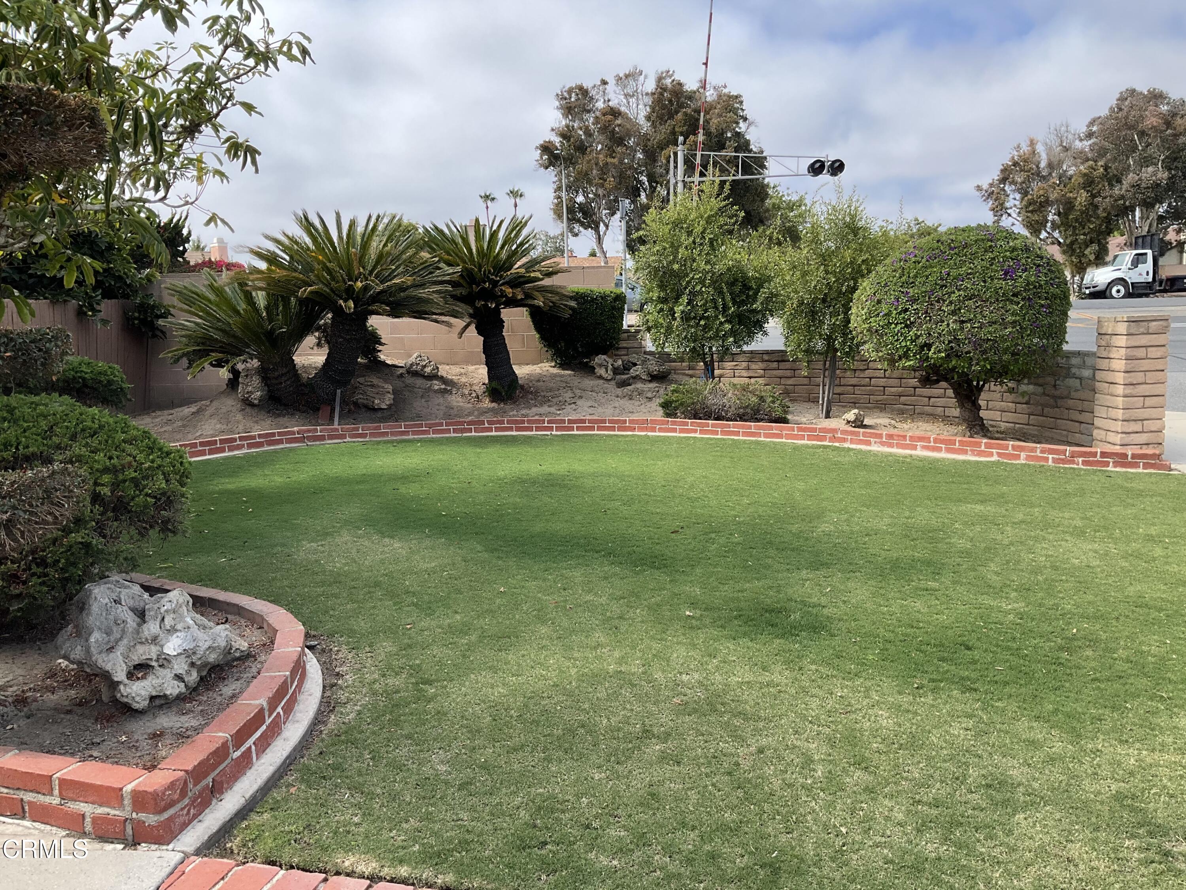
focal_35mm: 29
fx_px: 994
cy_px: 445
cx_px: 593
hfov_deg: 61.7
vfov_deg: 48.2
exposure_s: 1/869
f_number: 1.8
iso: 25
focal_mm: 3
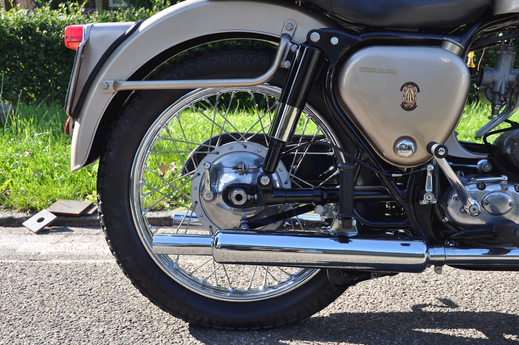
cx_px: 260
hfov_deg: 38.9
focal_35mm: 51
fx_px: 734
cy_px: 172
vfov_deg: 26.4
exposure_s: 1/100
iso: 200
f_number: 10
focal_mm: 34
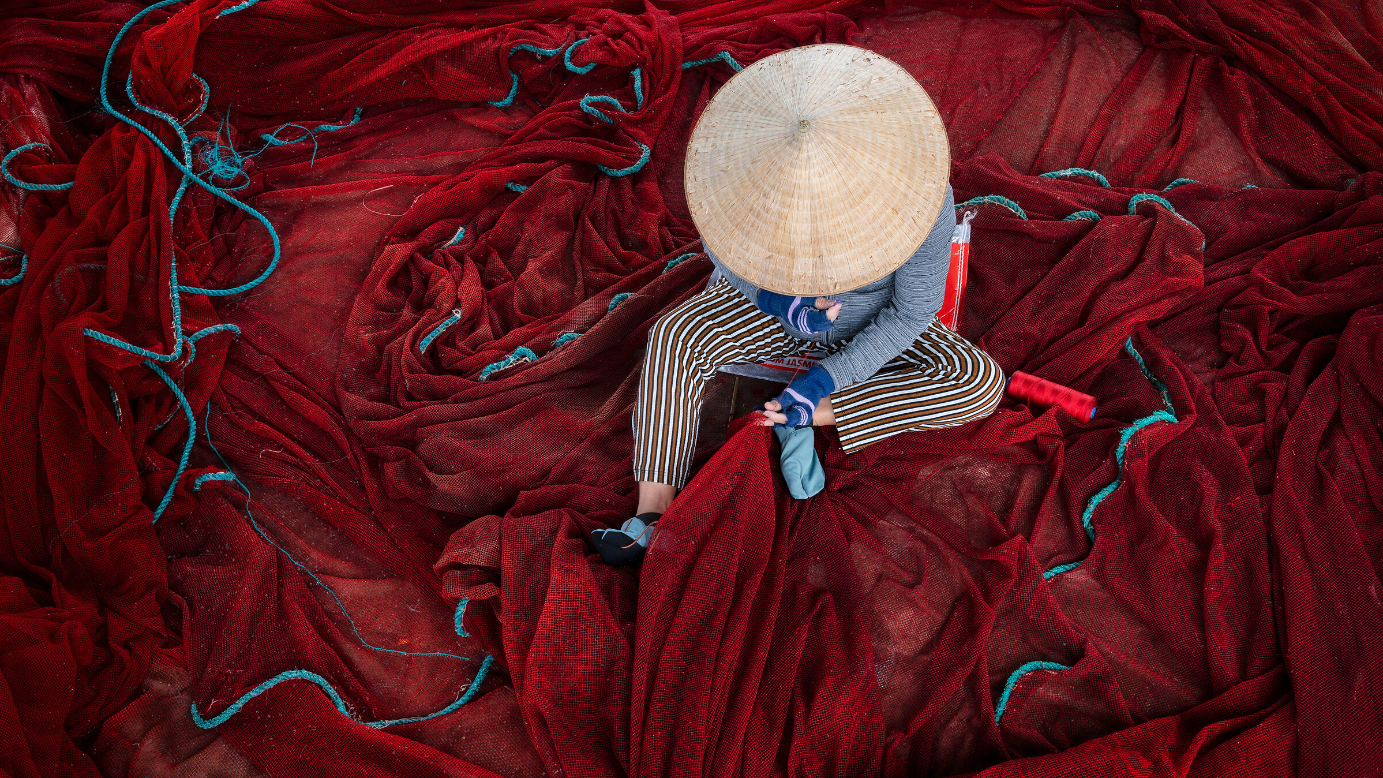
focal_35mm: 43
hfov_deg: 47.4
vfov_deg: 27.7
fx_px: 1577
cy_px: 372
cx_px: 691
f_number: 11
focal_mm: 41
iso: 800
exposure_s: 1/160
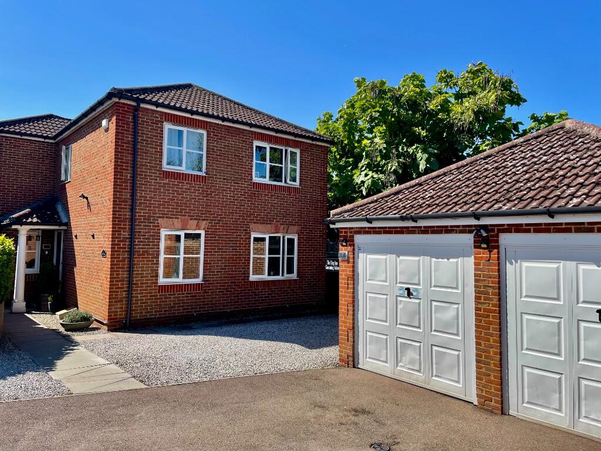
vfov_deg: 53.1
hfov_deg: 67.3
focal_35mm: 26
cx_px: 300
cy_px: 226
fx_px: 451
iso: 32
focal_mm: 4.2
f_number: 1.6
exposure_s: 1/3610
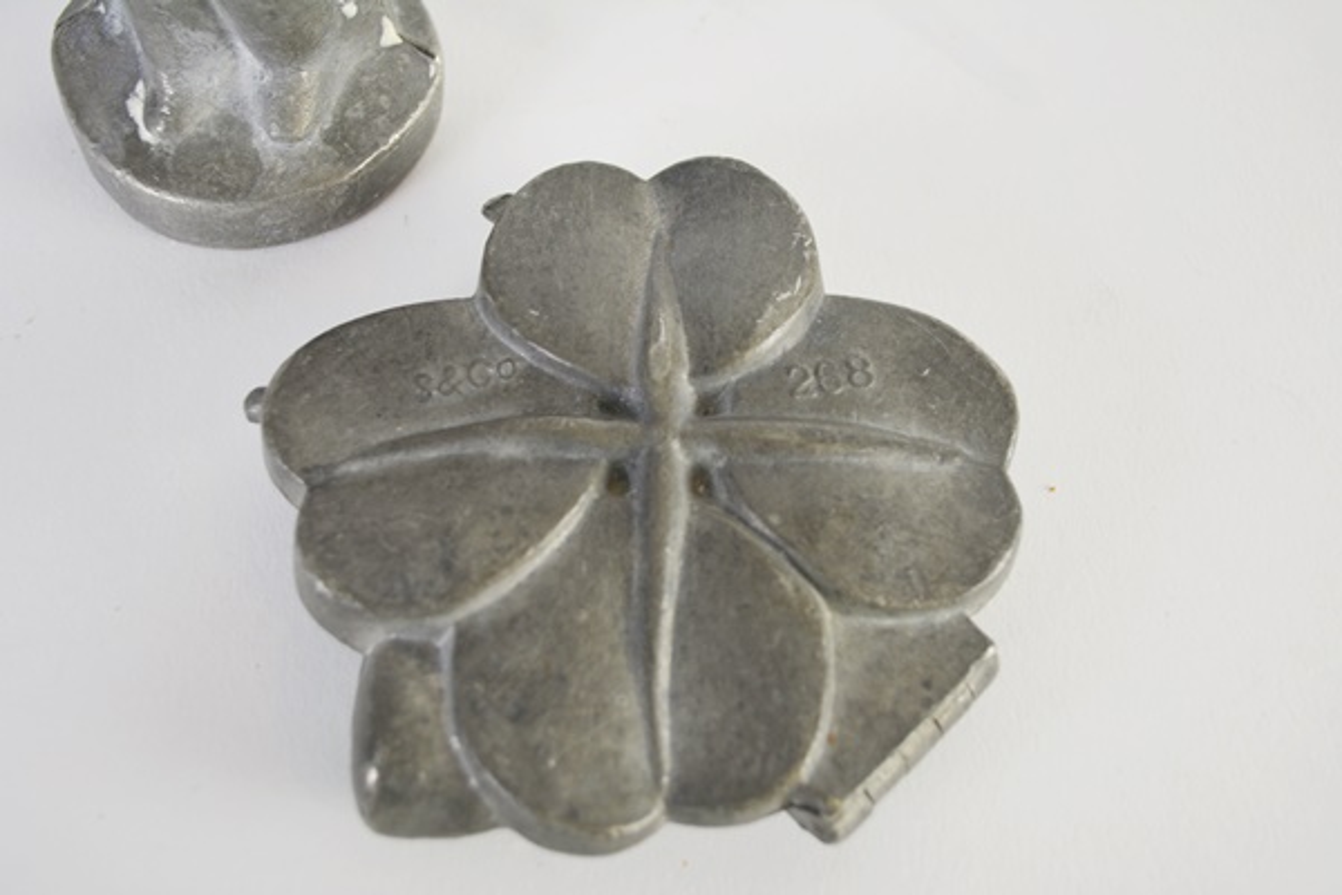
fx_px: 1789
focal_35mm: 48
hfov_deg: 41.1
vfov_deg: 28.1
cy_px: 448
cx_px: 671
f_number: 4.8
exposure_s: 1/100
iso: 400
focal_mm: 32
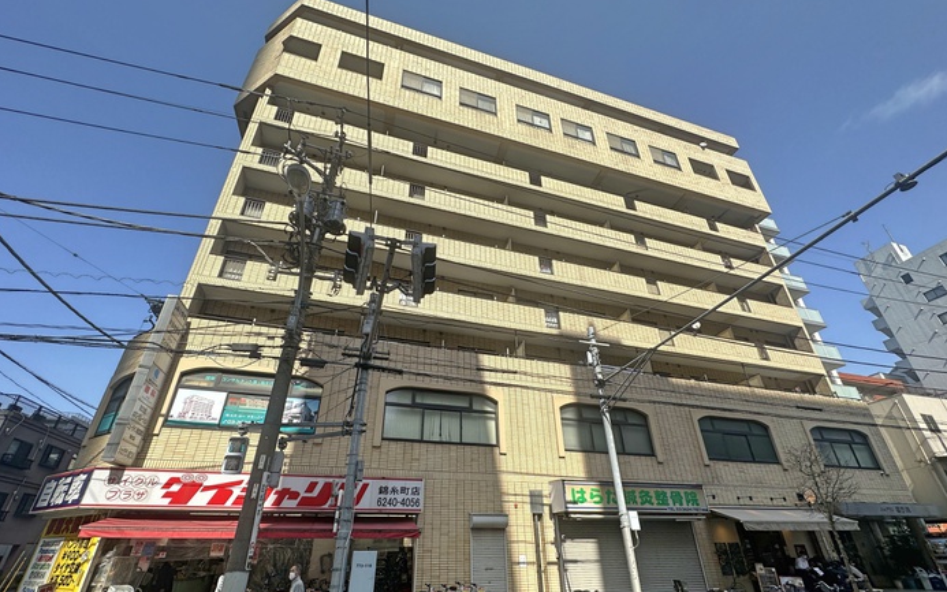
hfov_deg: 101.5
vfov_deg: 74.1
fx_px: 387
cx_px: 473
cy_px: 352
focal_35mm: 15
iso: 50
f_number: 2.2
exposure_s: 1/1618
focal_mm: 2.22
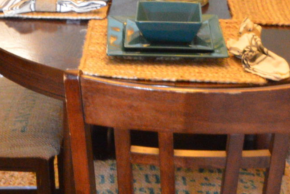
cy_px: -73
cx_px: 17
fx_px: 886
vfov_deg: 12.0
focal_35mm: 110
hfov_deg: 18.2
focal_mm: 16
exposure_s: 1/60
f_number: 4
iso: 2000
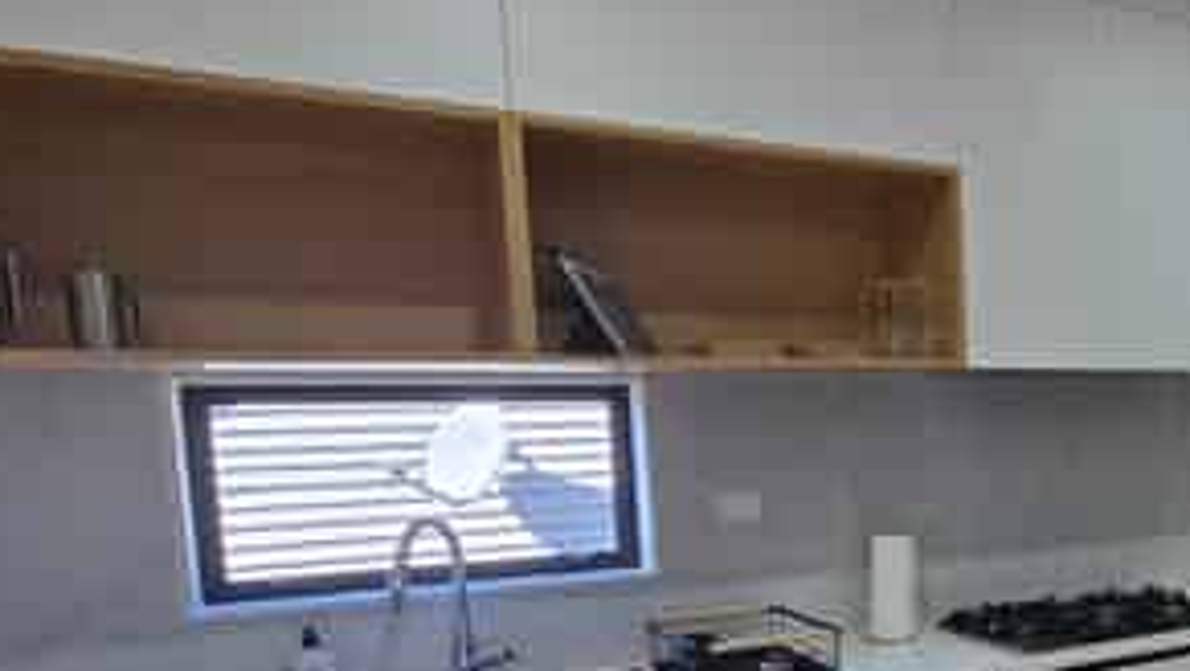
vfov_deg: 35.6
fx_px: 1010
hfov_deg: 51.8
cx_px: 1125
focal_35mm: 32
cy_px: 530
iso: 80
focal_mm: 2.2
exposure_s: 1/100
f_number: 2.2
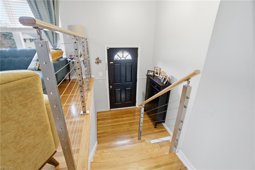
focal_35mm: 15
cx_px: 128
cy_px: 85
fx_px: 106
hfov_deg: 100.4
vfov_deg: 77.3
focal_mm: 10
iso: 250
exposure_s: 1/20
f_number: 7.1
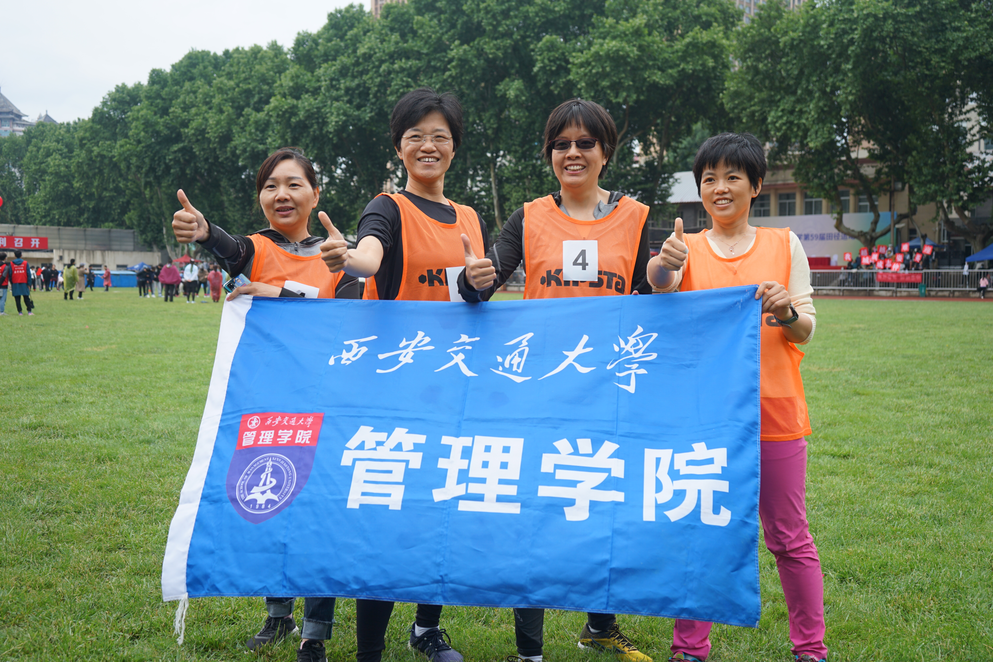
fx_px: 1048
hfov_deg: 50.7
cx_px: 496
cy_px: 331
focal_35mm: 38
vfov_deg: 35.1
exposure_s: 1/320
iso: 100
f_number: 5
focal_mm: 38
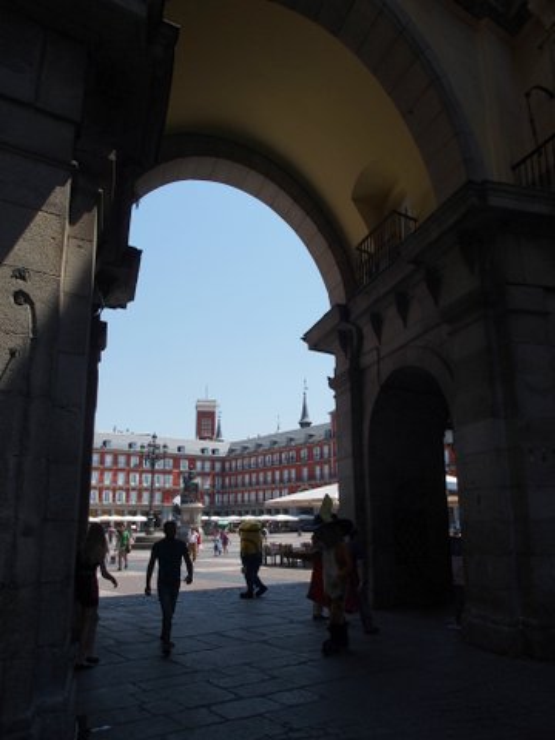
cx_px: 278
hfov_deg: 49.7
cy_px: 370
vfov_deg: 63.4
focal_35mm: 28
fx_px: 599
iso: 100
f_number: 4.5
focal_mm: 6
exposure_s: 1/800
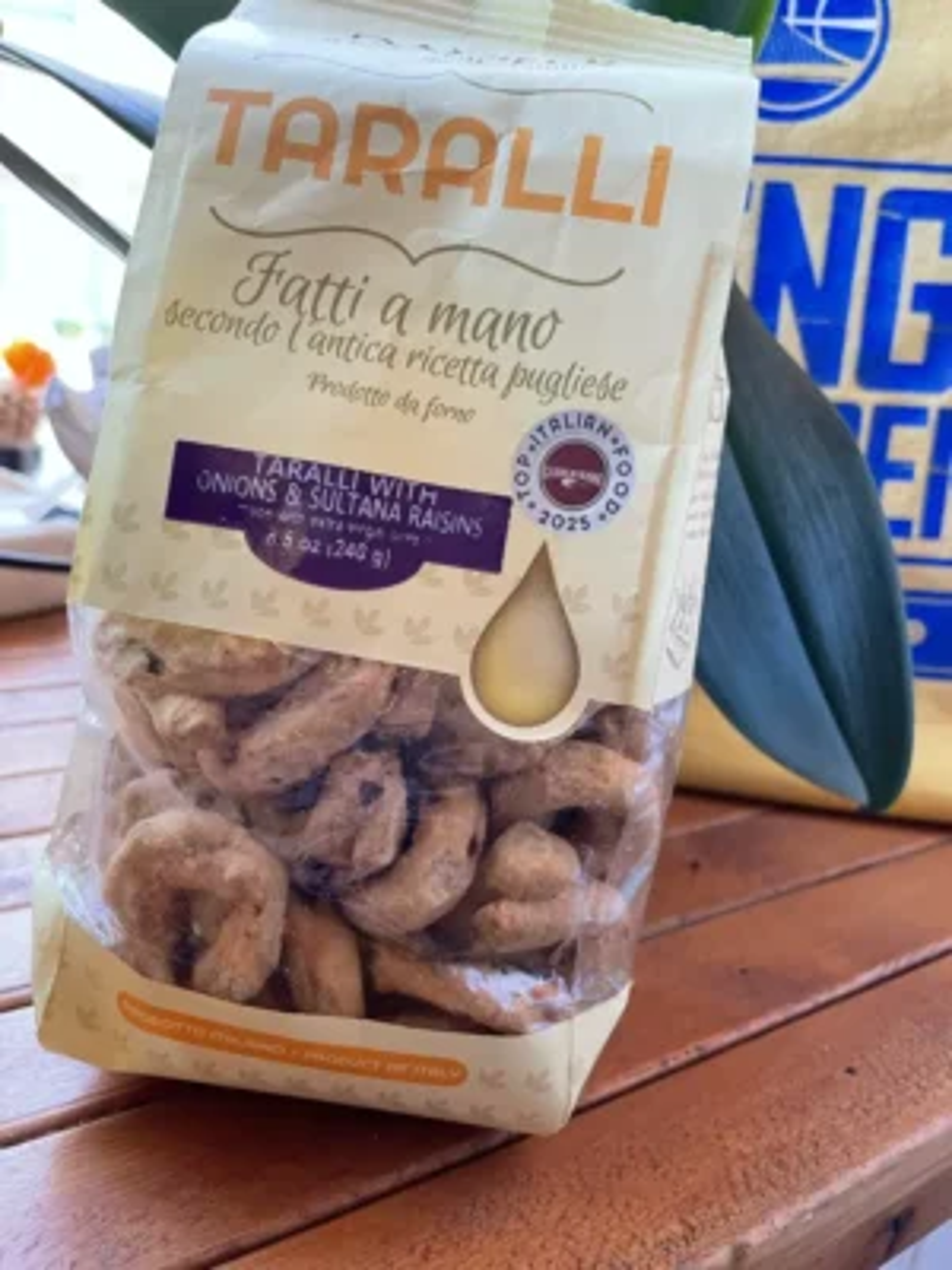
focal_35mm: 26
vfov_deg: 67.3
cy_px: 635
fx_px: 953
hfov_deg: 53.1
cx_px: 476
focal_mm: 4.2
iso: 160
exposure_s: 1/60
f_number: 1.6
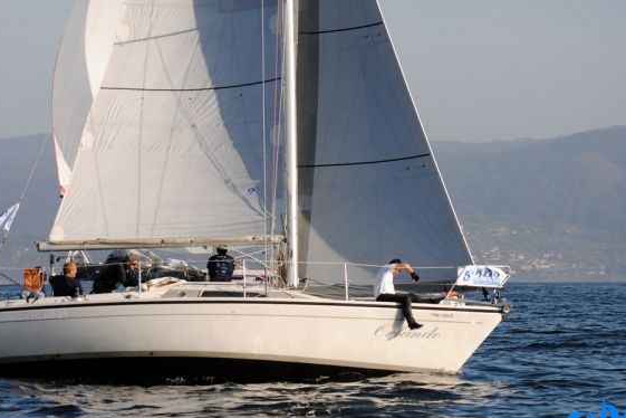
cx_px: 242
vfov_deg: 8.5
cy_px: 175
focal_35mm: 161
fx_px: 2794
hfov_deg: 12.8
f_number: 5.6
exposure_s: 1/500
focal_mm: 75
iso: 100
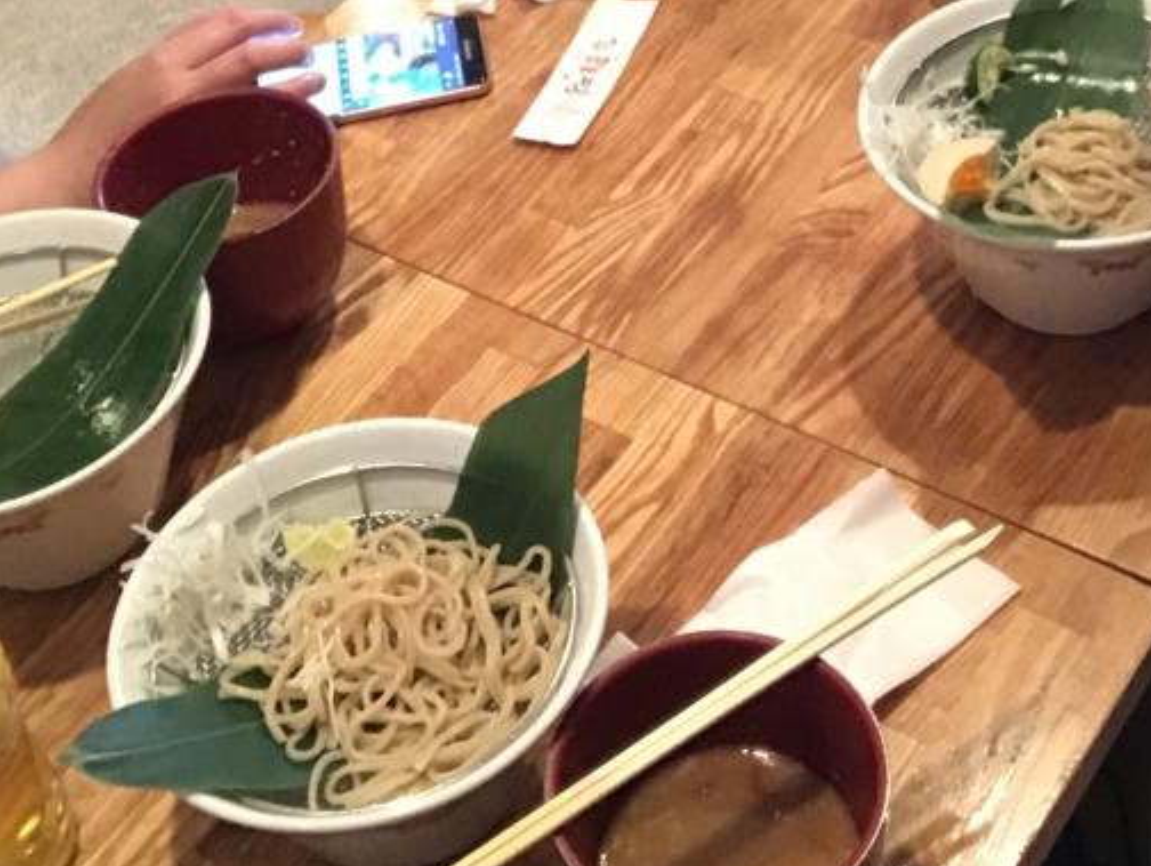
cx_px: 580
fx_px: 2163
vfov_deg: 22.2
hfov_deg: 29.8
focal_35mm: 65
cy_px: 109
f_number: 2.2
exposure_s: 1/15
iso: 200
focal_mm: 2.87
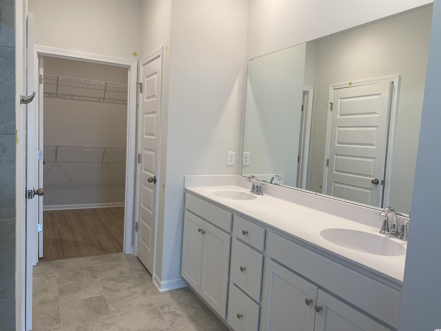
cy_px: 166
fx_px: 331
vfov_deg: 53.1
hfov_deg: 67.3
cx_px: 220
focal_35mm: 26
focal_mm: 4.25
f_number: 1.8
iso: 80
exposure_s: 1/120
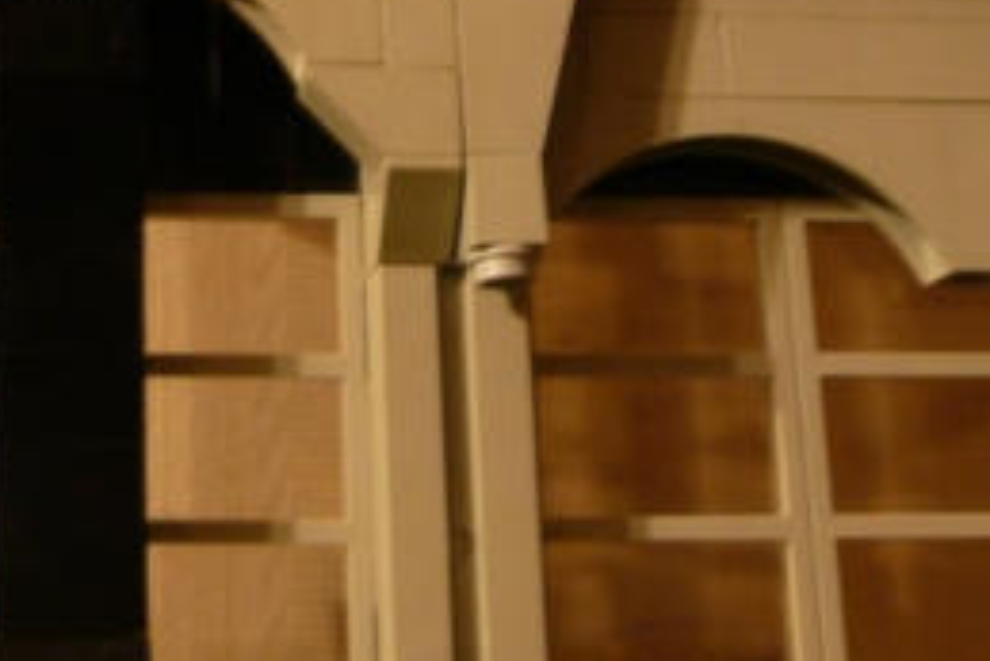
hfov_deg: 27.1
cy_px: 126
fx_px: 1981
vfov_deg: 18.8
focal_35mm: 72
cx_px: 103
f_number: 2.8
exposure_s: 6
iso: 100
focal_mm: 4.6
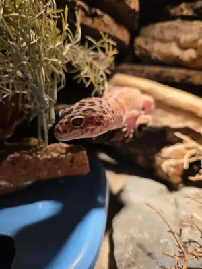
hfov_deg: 58.9
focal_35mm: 23
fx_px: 179
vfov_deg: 73.9
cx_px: 101
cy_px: 134
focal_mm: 6.3
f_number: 1.7
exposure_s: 1/100
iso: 250
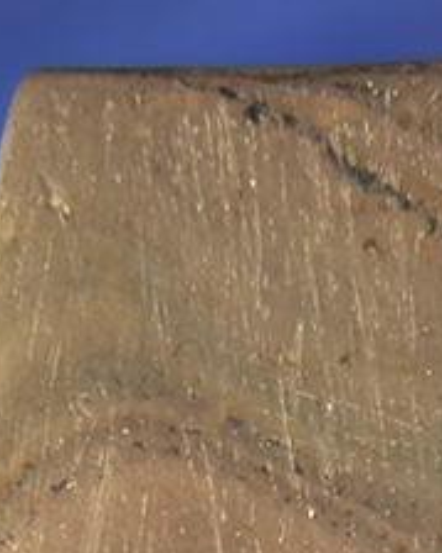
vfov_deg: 10.2
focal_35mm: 178
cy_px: 1032
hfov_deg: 8.7
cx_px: 263
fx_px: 2913
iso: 400
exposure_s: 1/60
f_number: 4.5
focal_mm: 30
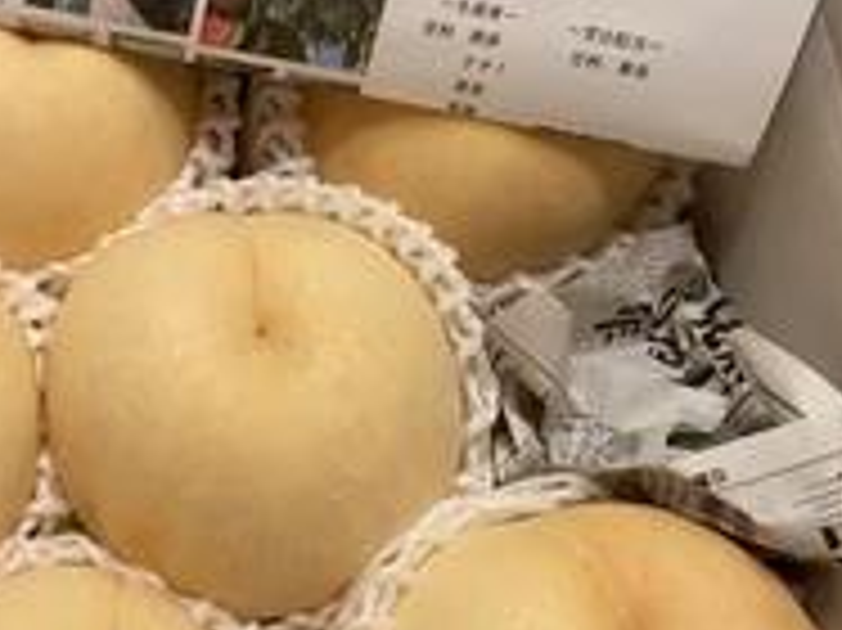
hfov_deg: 30.0
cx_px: 0
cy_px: 310
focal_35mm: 60
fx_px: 1459
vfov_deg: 24.4
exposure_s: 1/50
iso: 125
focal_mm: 3.99
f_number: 1.8
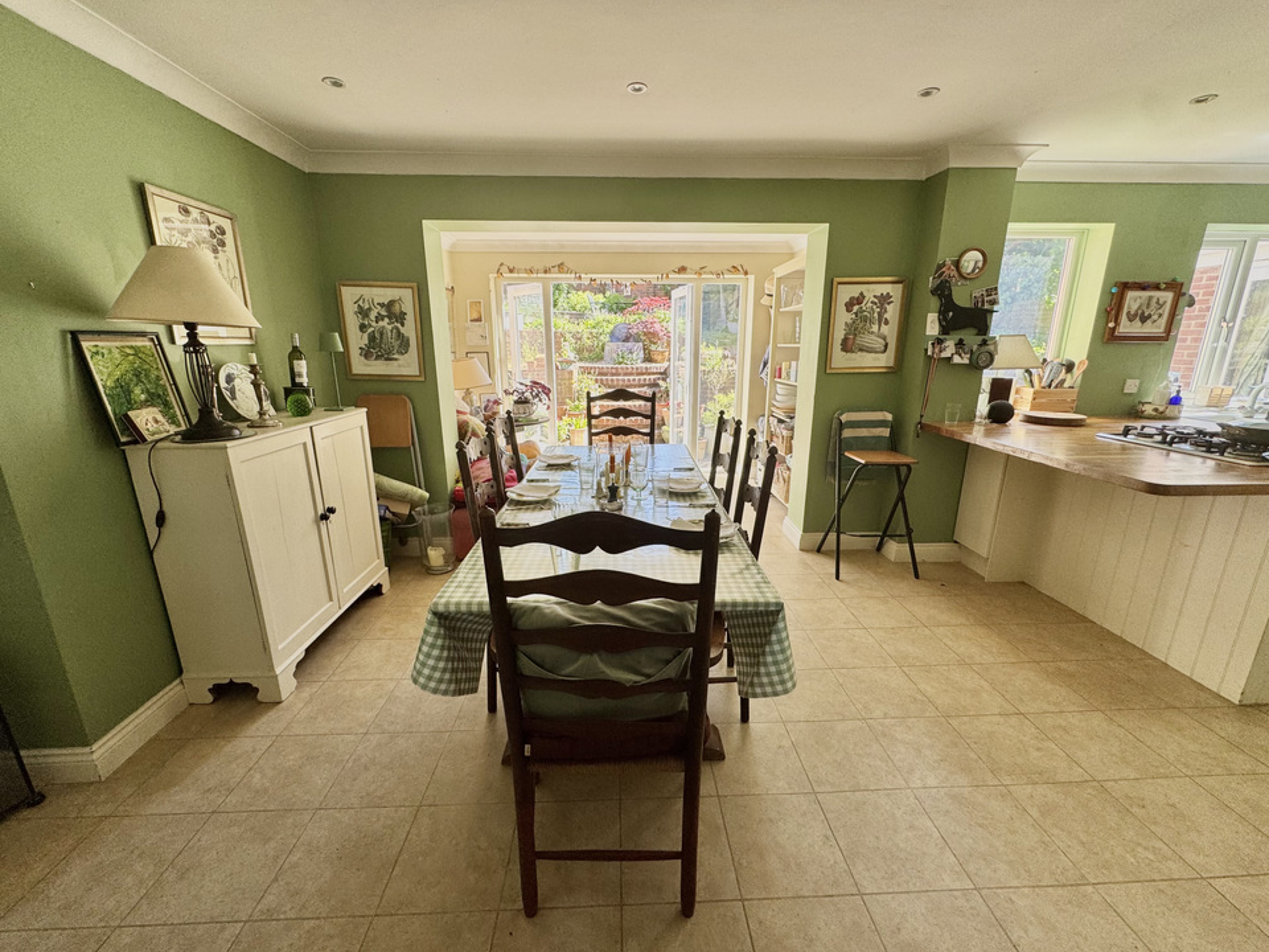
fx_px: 513
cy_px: 476
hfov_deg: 102.1
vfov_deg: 85.7
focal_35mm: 14
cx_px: 634
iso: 80
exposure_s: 1/99
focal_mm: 2.22
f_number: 2.2
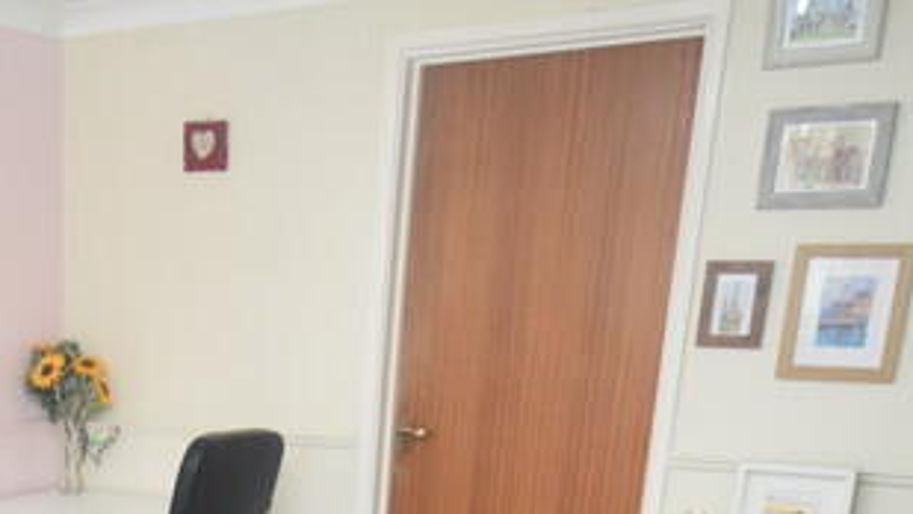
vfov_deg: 20.2
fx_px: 1259
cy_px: 749
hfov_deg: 37.2
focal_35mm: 52
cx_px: 89
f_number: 4.5
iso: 640
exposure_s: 1/60
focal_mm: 10
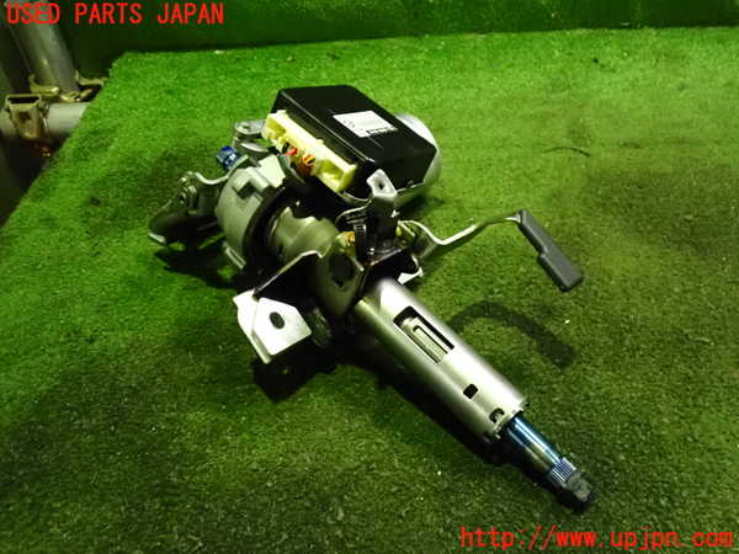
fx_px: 640
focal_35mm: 30
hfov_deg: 60.0
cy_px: 277
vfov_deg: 46.8
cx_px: 370
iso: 1600
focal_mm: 5.4
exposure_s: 1/60
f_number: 2.3
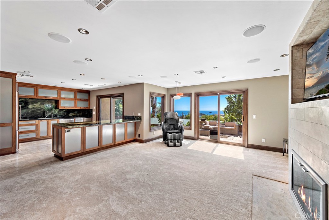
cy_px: 110
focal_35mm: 14
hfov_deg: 104.2
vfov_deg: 81.2
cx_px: 164
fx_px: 128
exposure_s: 1/25
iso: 125
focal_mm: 14
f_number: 7.1
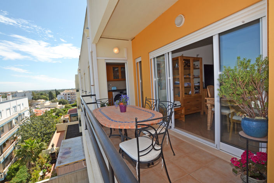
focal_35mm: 15
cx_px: 137
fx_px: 114
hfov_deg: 100.4
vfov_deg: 77.3
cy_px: 92
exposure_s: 1/200
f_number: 7.1
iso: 100
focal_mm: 10
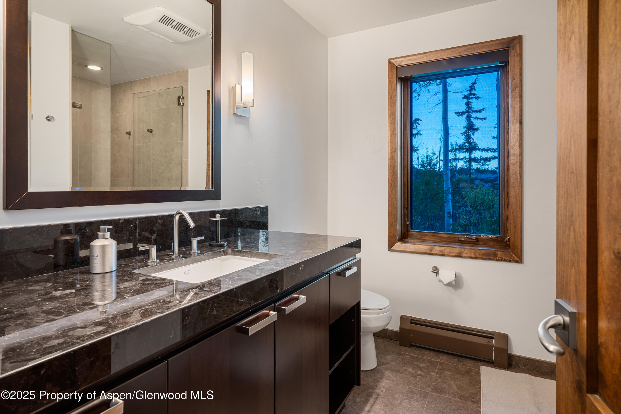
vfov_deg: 63.2
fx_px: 336
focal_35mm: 20
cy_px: 207
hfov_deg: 85.4
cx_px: 310
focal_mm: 19.5
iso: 125
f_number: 7.1
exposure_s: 3
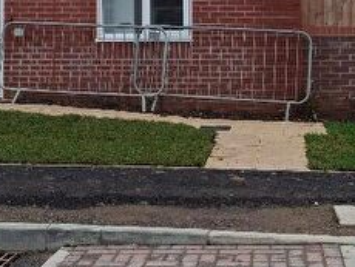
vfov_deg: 19.1
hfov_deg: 25.6
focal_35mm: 76
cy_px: 22
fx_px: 780
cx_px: 173
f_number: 1.8
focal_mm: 4.69
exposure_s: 1/137
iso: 32
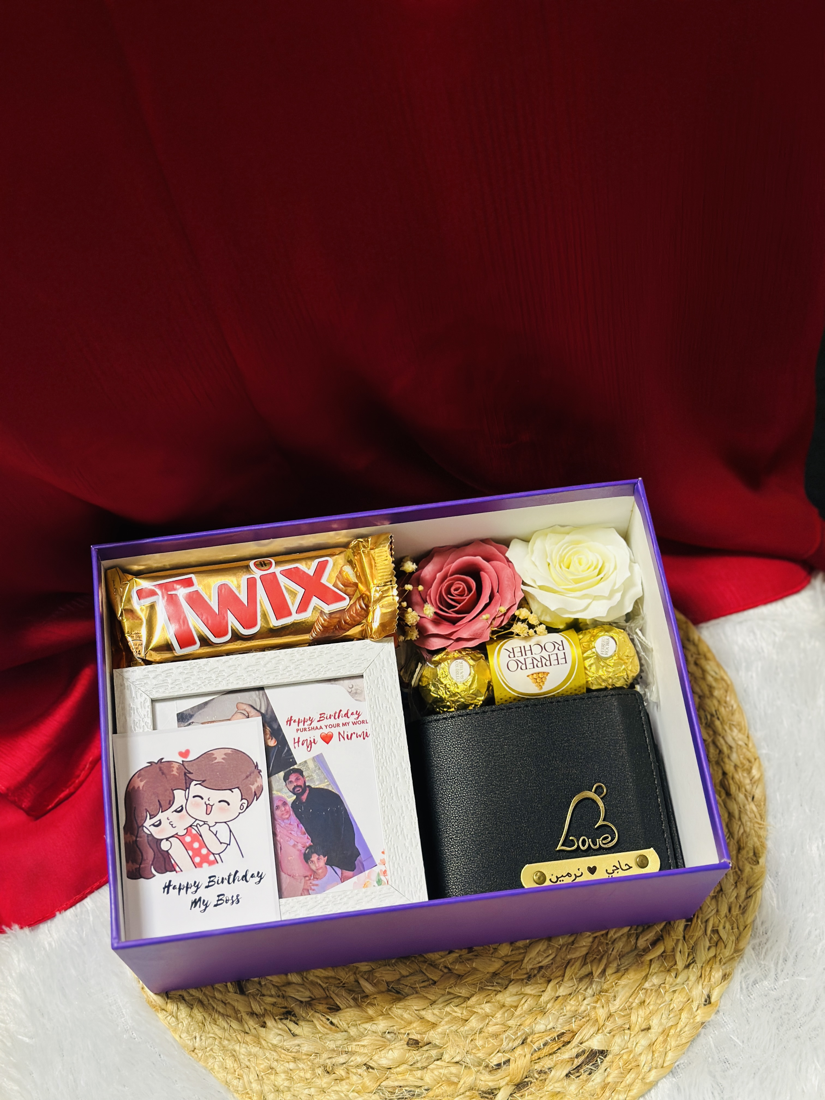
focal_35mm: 48
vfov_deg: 39.7
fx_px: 1525
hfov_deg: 30.3
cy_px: 550
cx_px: 412
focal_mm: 6.86
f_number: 1.78
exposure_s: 1/50
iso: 160
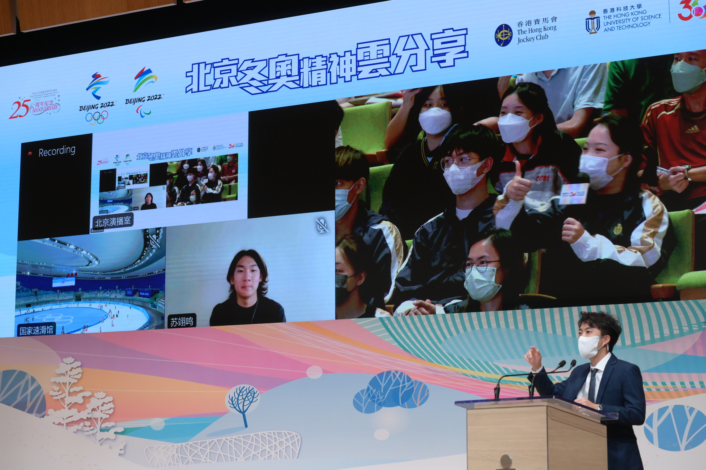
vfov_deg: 19.4
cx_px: 353
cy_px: 235
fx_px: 1372
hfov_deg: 28.9
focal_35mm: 70
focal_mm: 70
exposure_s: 1/200
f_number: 5
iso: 4000
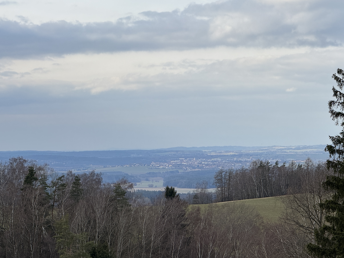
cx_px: 192
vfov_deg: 9.5
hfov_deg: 12.7
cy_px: 149
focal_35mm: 156
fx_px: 1550
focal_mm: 15.66
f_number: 2.8
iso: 50
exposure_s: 1/1248
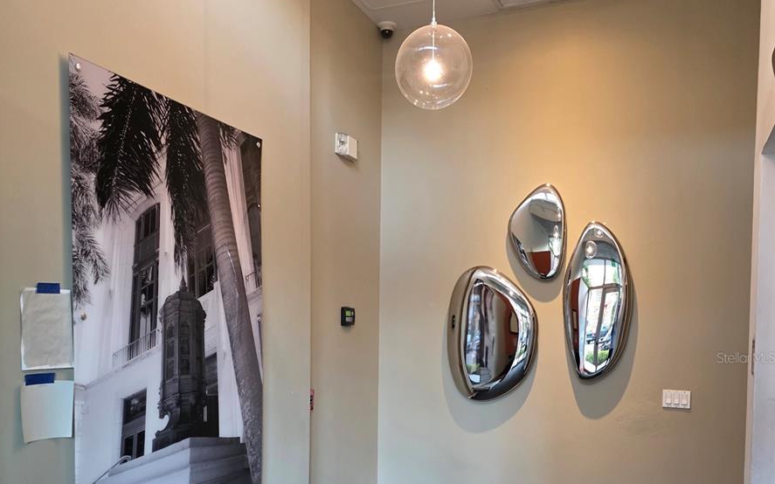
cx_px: 385
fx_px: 697
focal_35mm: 33
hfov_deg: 58.2
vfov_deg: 37.5
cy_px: 357
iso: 800
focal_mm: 6.3
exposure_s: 1/120
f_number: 1.7
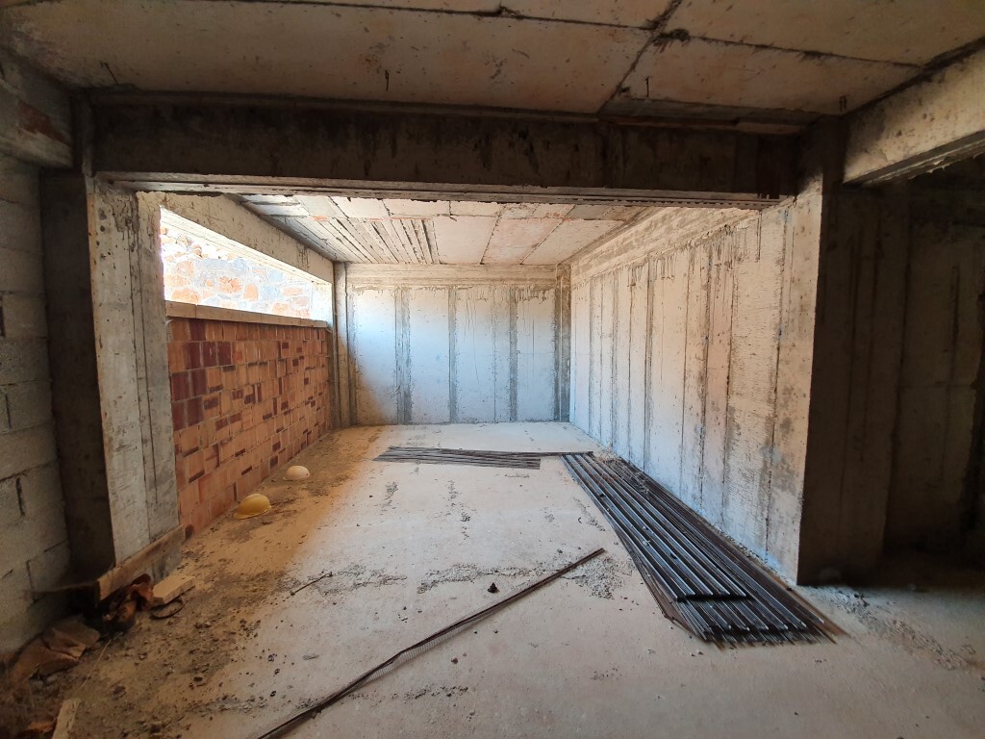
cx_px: 492
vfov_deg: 89.9
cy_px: 370
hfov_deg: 106.2
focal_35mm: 13
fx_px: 370
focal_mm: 1.8
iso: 100
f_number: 2.2
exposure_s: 1/50
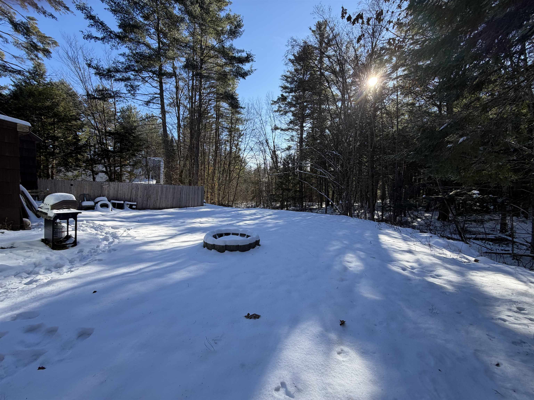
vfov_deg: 85.7
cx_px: 267
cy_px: 200
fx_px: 216
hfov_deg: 102.1
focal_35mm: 14
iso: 40
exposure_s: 1/502
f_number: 2.2
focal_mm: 2.22
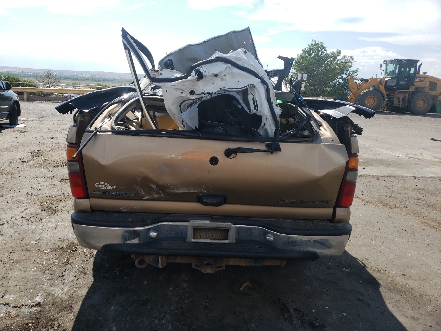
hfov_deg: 67.3
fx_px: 331
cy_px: 166
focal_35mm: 26
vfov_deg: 53.1
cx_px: 220
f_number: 1.5
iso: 50
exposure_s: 1/3333
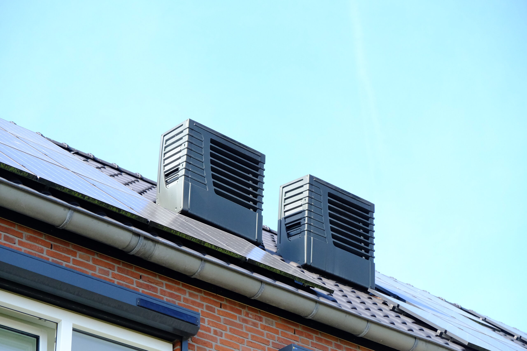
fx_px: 1215
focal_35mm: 83
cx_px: 264
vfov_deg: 16.5
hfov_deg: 24.5
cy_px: 176
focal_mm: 55
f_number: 4
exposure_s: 1/4000
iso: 2000
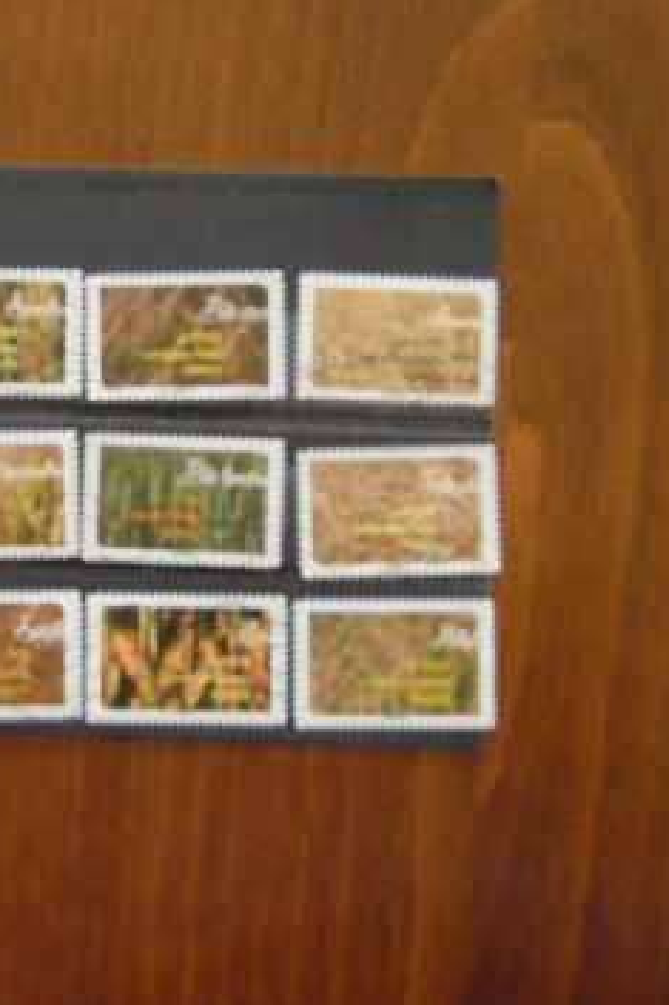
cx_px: 17
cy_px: 504
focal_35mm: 58
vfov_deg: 34.5
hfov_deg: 22.5
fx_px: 1618
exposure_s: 1/125
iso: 800
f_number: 3.2
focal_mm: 7.3
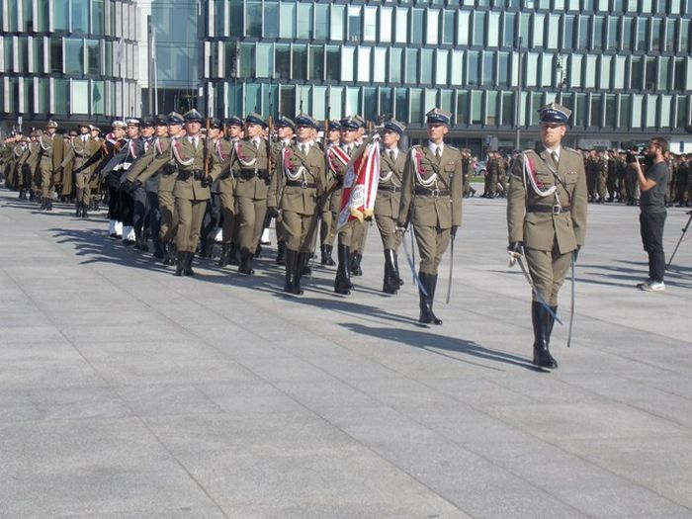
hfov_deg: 29.8
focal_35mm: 65
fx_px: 1299
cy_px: 260
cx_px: 346
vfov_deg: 22.6
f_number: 4.1
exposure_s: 1/640
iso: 80
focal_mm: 11.5
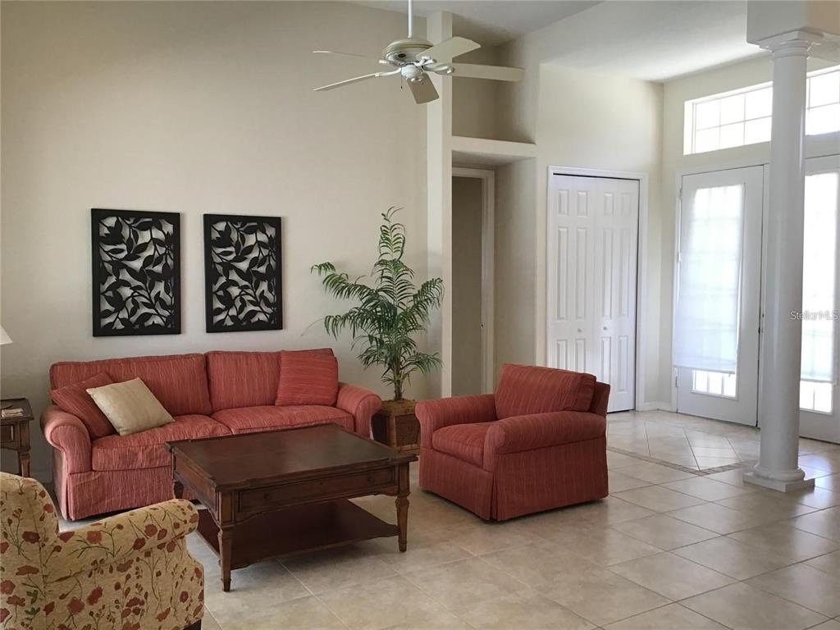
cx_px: 420
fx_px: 752
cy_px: 315
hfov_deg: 58.4
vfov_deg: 45.4
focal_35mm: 31
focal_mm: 3.3
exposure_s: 1/40
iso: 25
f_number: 2.4
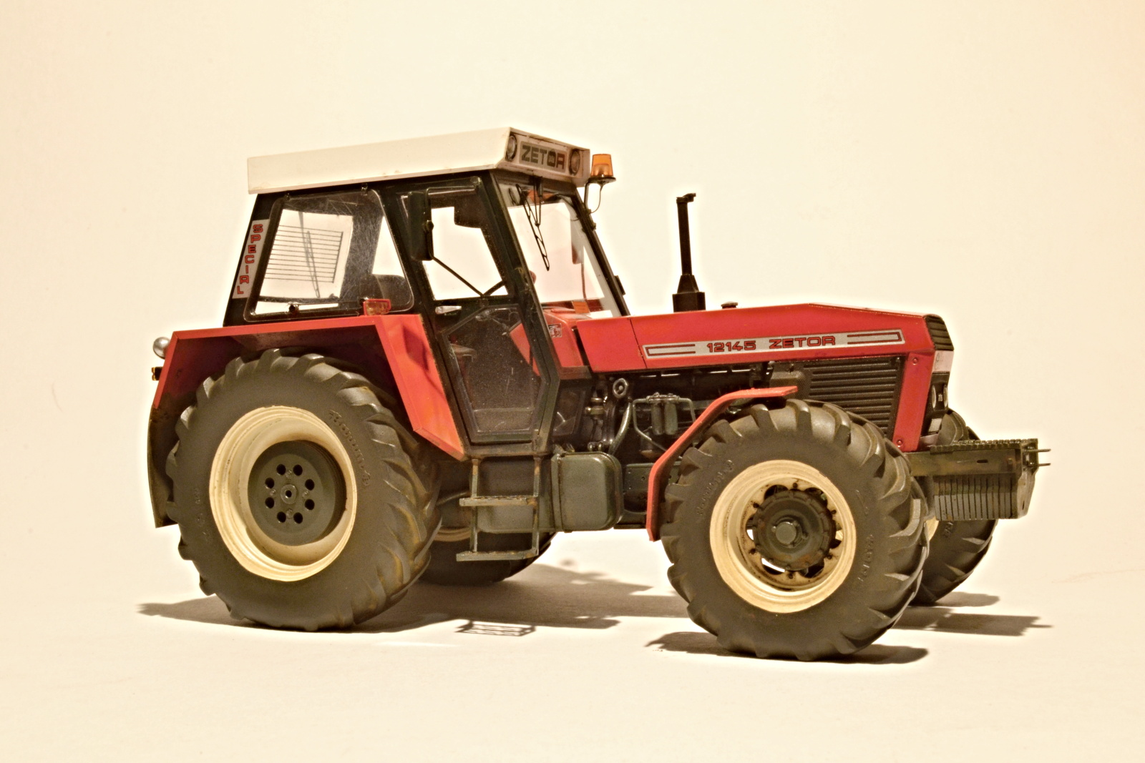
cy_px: 382
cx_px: 572
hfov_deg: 35.1
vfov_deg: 23.8
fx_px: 1813
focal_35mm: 57
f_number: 25
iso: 800
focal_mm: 38
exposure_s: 1/5
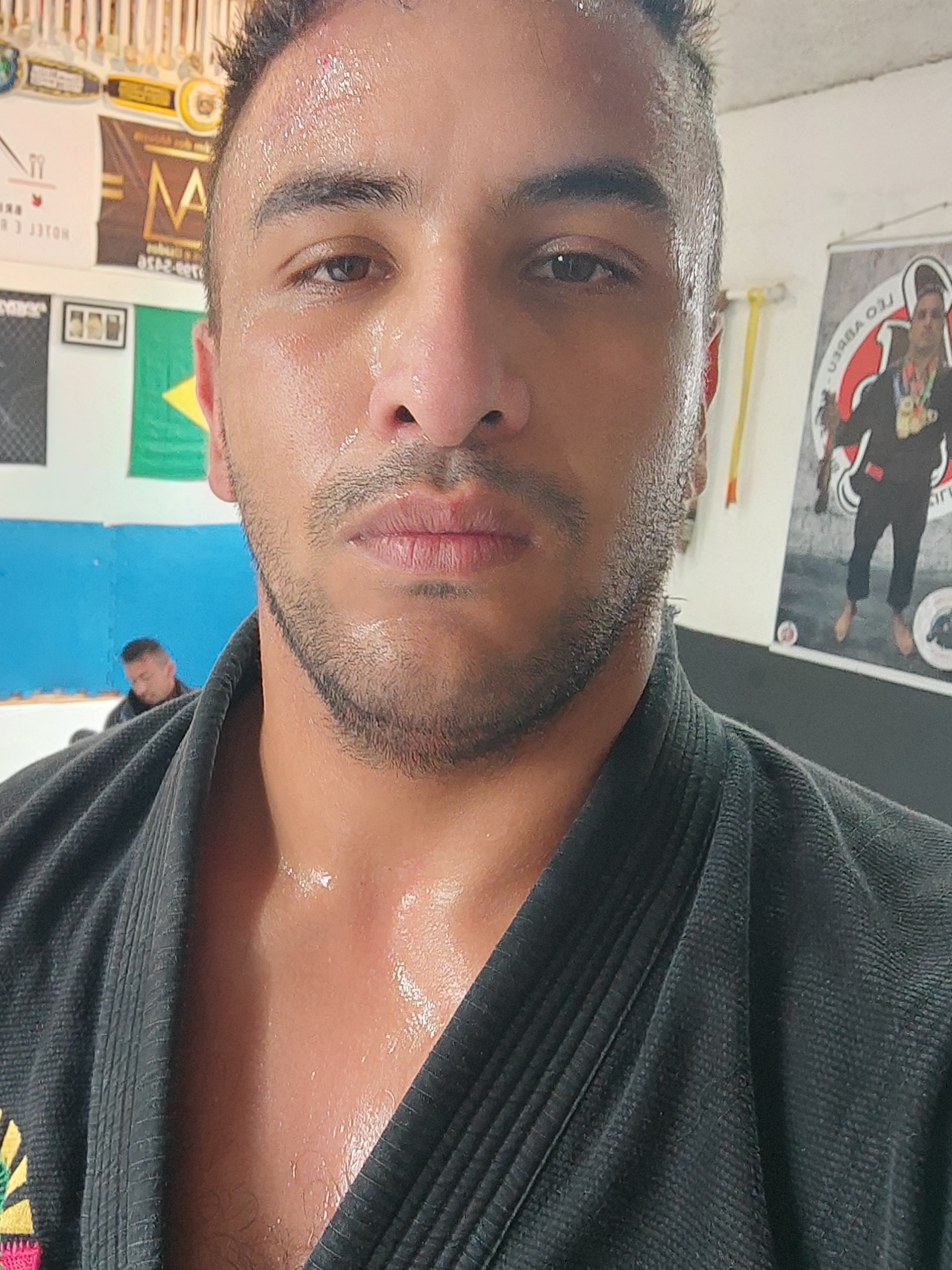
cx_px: 324
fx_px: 953
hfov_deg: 52.1
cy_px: 711
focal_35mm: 26
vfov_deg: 67.1
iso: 129
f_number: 2.45
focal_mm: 3.26
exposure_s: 1/30
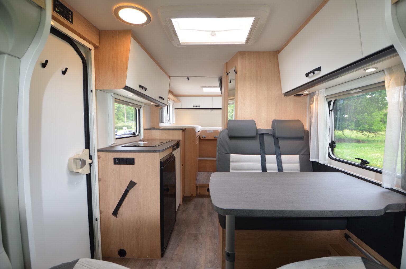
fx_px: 169
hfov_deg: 100.5
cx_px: 203
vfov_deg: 77.1
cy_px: 134
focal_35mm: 15
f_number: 4
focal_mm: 10
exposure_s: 1/60
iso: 200
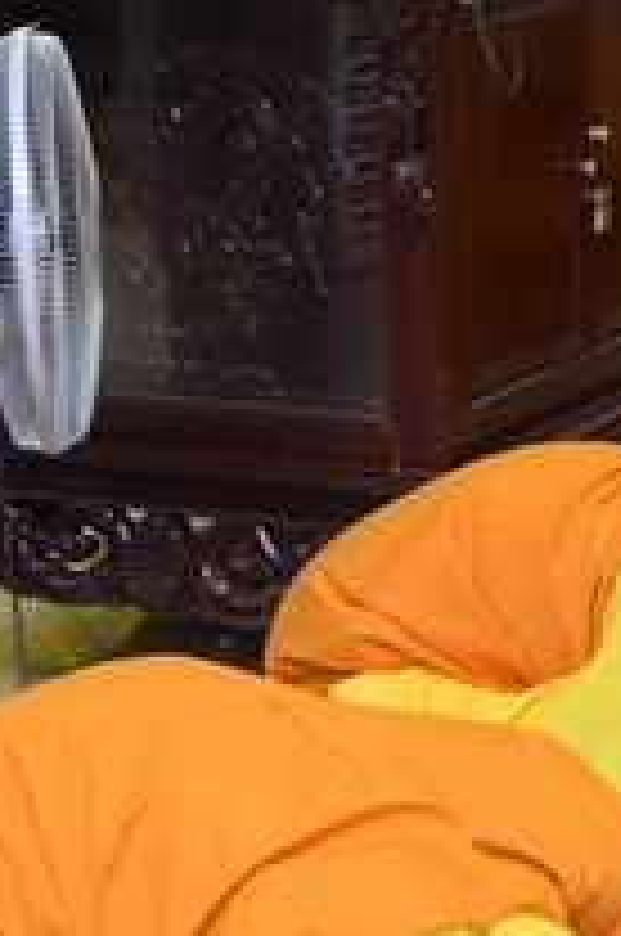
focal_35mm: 119
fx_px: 3089
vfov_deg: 16.7
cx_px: 943
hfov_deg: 11.0
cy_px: -86
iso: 1250
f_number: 4.5
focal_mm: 38
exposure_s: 1/160
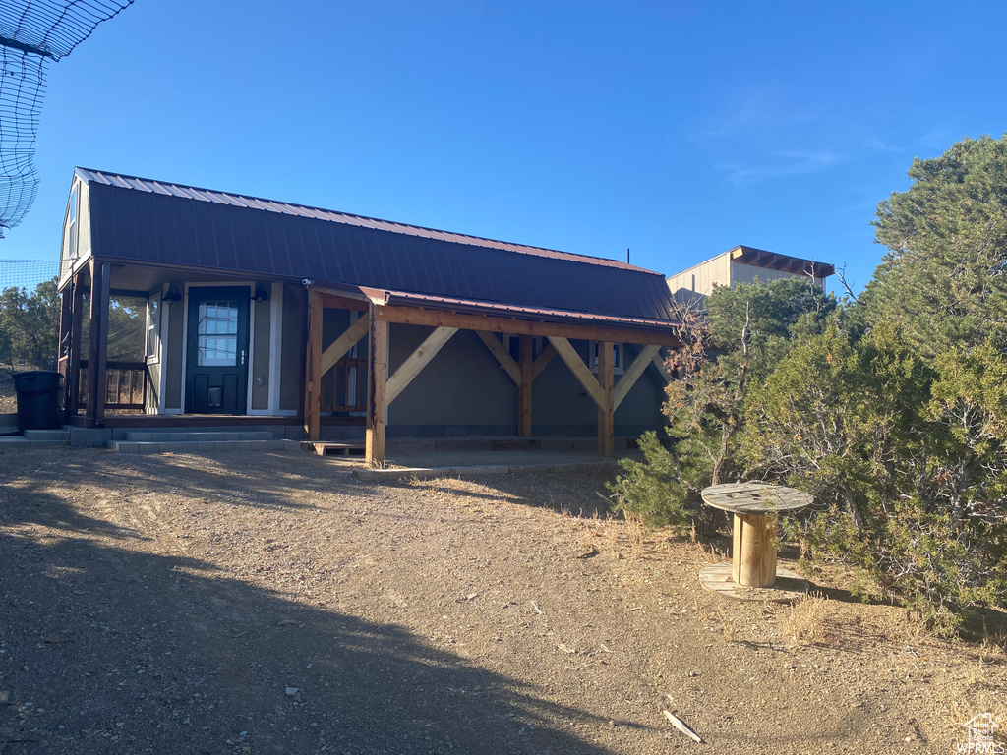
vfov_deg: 53.1
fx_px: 756
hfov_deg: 67.3
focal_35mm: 26
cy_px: 378
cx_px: 504
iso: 32
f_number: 1.8
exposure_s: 1/1316
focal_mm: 4.25
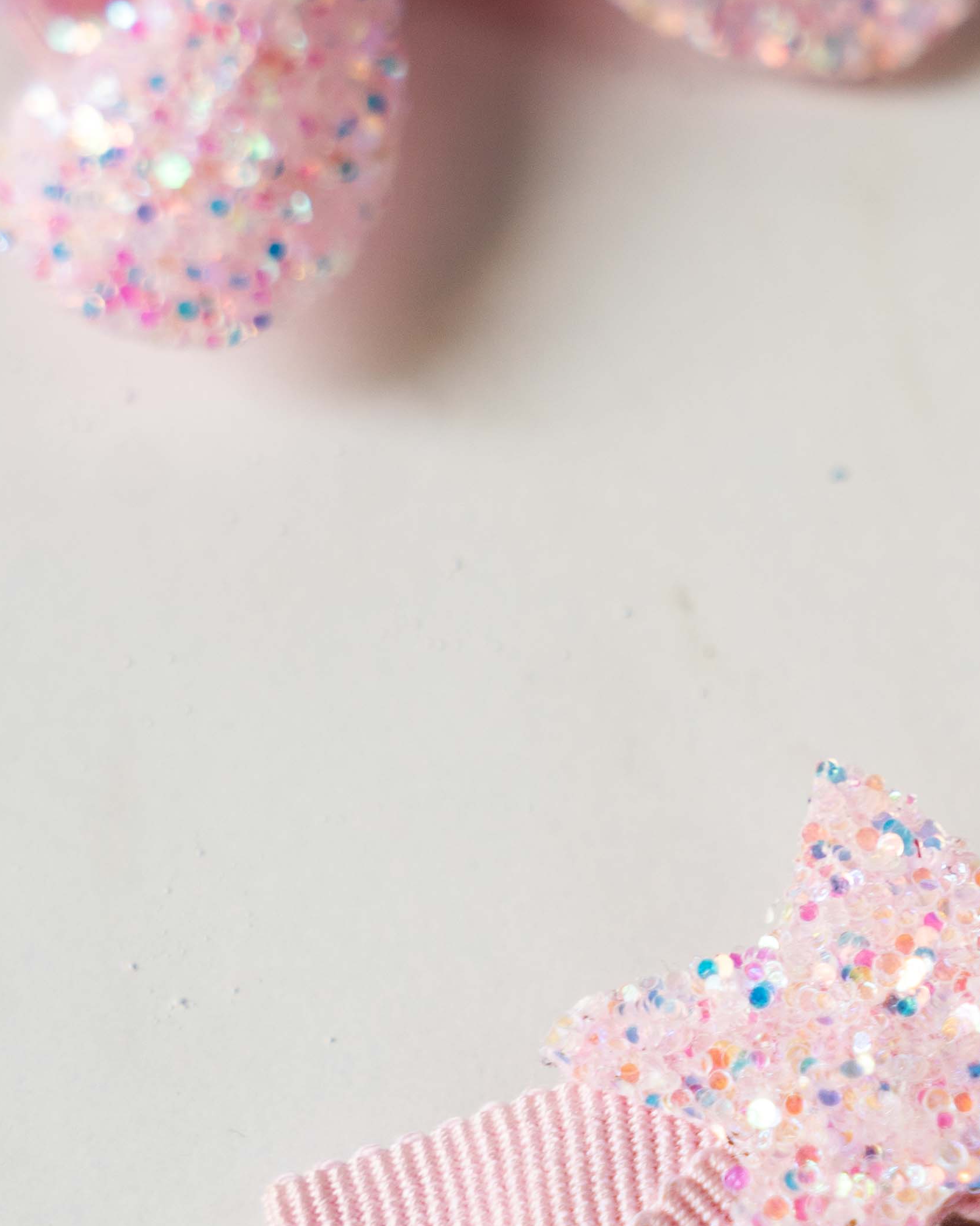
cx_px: 1128
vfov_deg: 10.3
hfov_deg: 8.2
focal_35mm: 188
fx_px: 6817
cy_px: 807
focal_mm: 70
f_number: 4.5
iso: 200
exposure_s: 1/100
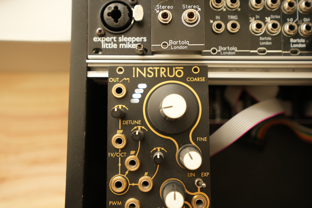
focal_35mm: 29
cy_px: 109
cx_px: 168
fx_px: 250
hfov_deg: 63.8
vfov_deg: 45.2
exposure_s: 1/50
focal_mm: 23.7
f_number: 2.8
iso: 640
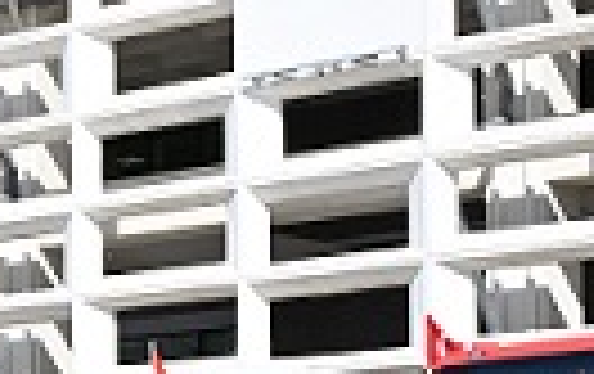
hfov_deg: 12.7
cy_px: 493
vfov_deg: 8.5
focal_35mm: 153
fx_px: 2481
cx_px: -396
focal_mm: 40
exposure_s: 1/125
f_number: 18
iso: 250
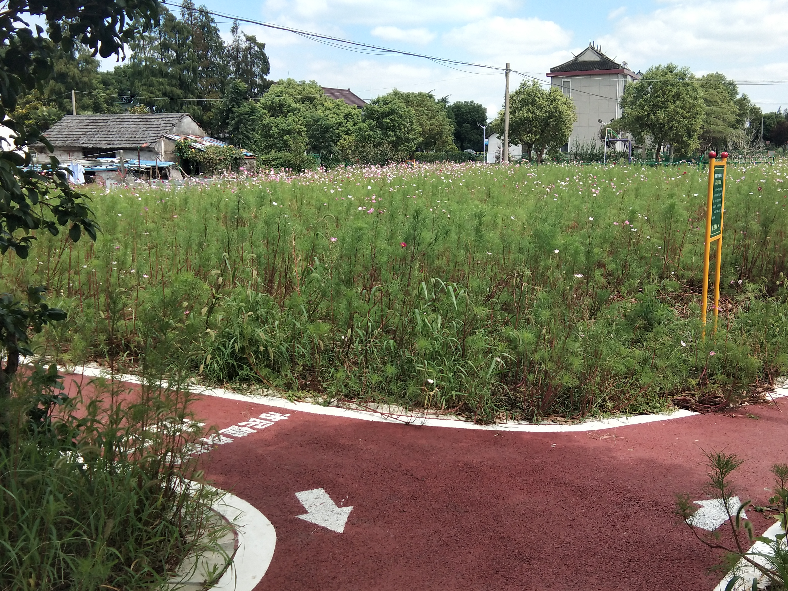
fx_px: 933
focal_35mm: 41
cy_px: 327
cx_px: 461
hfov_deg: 45.6
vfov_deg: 35.1
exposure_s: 1/622
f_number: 2.2
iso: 50
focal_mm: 3.69
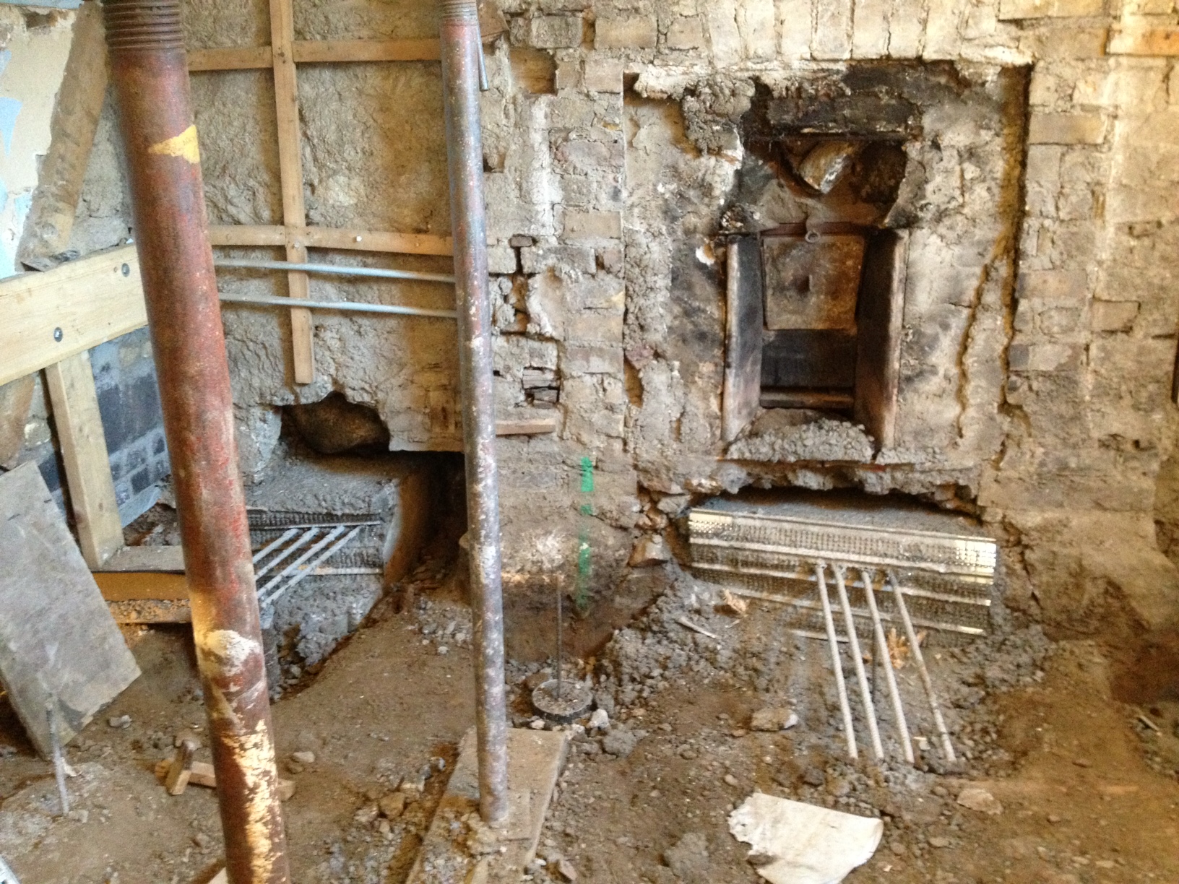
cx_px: 590
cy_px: 442
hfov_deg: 52.6
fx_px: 1192
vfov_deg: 40.7
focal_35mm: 35
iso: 400
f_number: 2.4
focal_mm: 4.28
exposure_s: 1/17
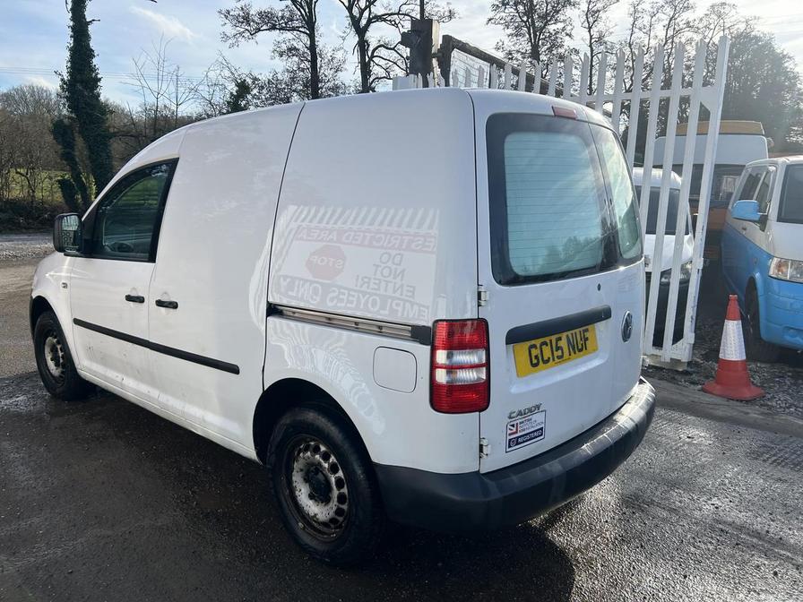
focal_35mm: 26
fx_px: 603
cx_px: 402
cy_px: 301
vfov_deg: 53.1
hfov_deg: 67.3
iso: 50
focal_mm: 5.7
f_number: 1.5
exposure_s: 1/2695
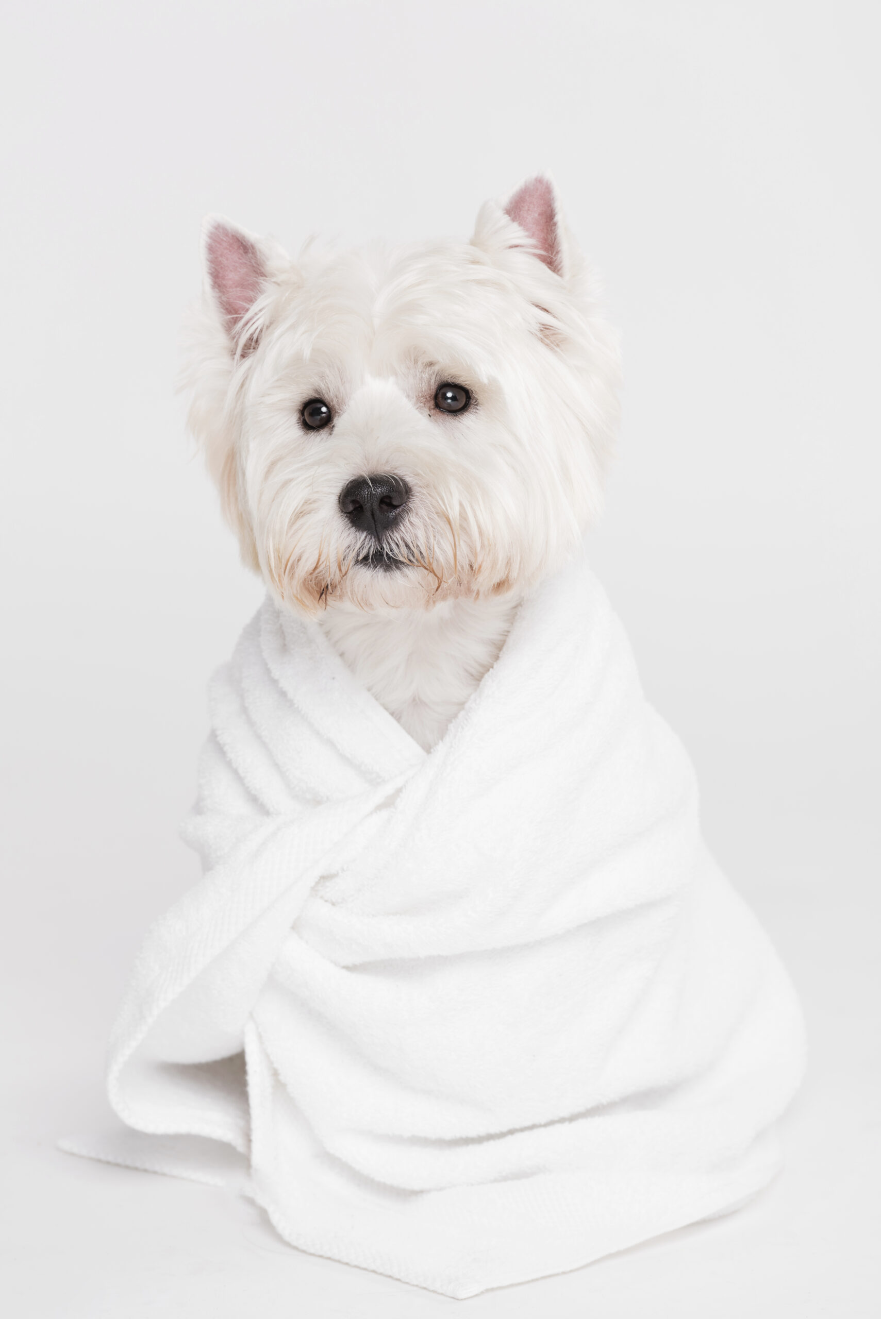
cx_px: 440
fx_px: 6417
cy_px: 660
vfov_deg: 11.7
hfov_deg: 7.9
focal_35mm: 175
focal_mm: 175
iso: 100
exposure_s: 1/160
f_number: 8
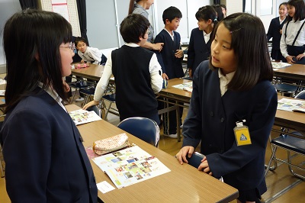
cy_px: 102
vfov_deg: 35.0
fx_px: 322
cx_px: 152
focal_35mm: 38
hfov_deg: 50.7
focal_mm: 14.23
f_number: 2.8
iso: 800
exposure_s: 1/100
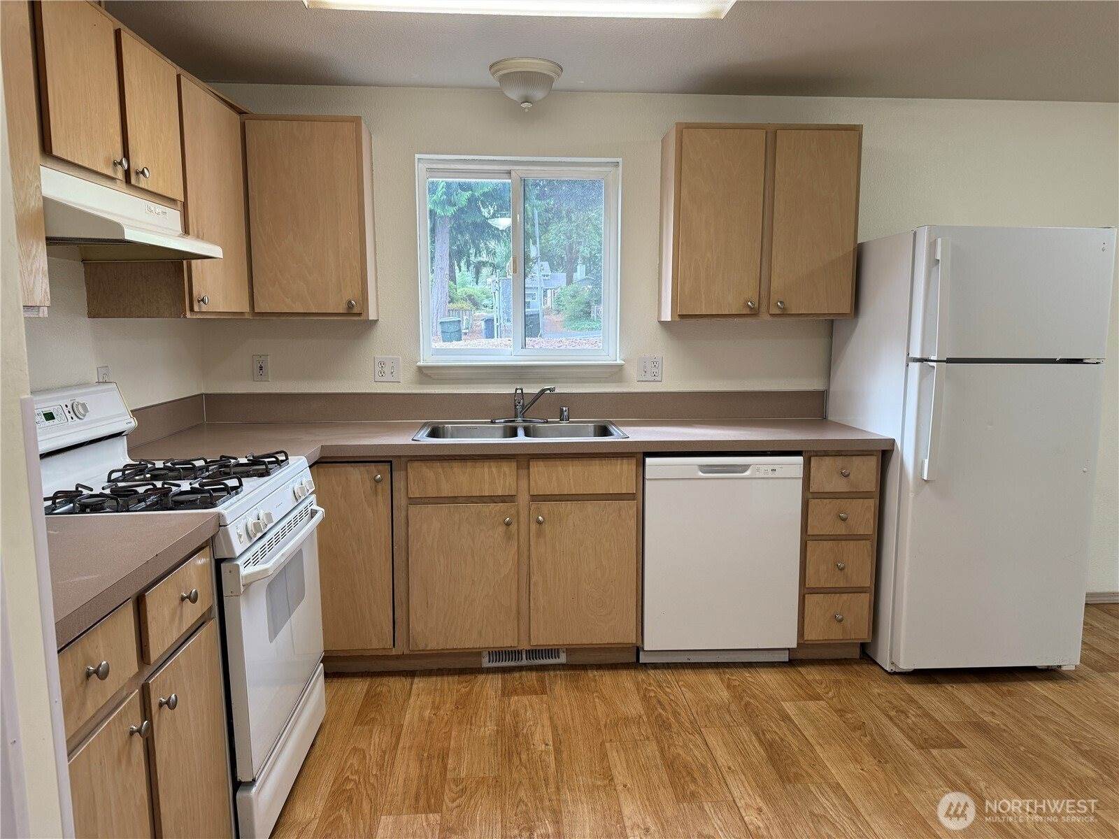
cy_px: 420
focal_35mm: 24
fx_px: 776
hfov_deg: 71.6
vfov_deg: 56.8
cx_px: 560
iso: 125
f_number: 1.78
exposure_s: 1/120
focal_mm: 6.76
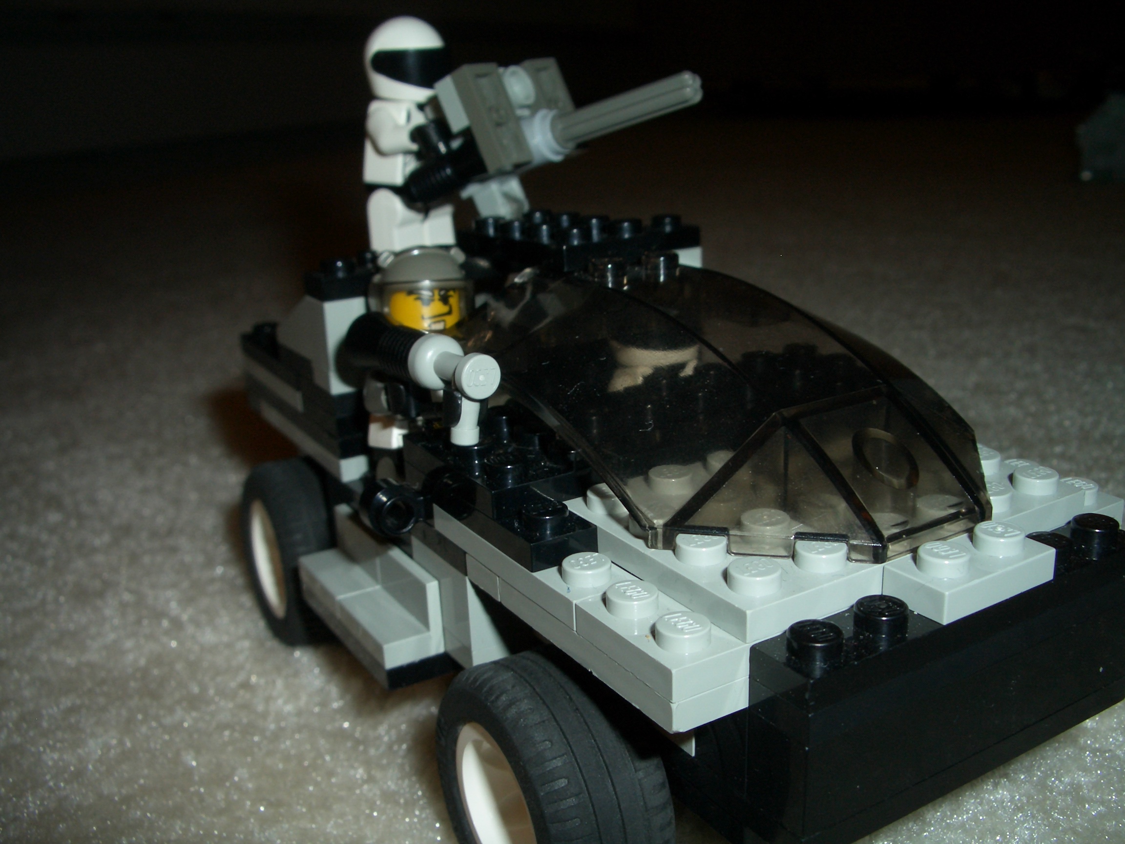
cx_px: 562
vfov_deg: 40.7
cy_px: 422
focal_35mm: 35
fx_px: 1137
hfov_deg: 52.6
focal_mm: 5.8
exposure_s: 1/60
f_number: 4.3
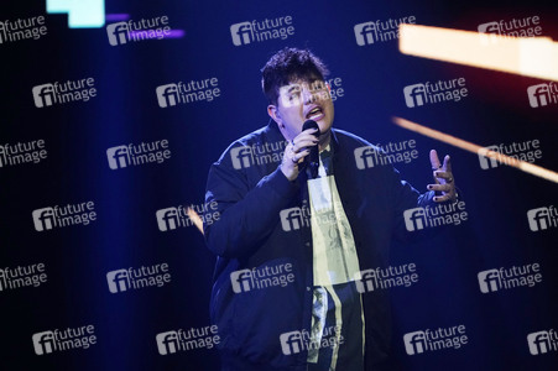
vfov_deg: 2.3
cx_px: 279
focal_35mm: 600
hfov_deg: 3.4
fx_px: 9293
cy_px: 186
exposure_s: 1/250
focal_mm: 600
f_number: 6.3
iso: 6400
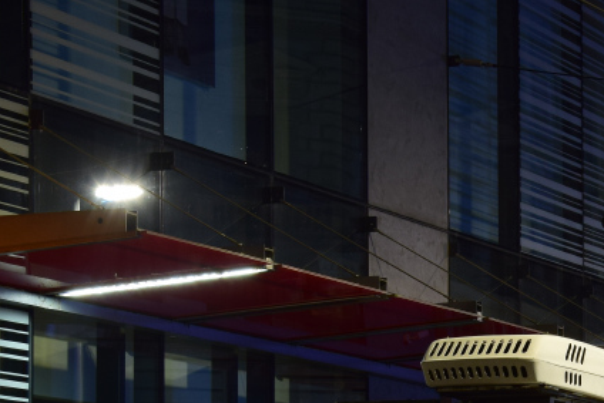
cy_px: 454
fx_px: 2467
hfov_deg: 13.5
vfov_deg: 9.2
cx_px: 765
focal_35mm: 147
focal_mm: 32
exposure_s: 1
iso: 200
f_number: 6.3
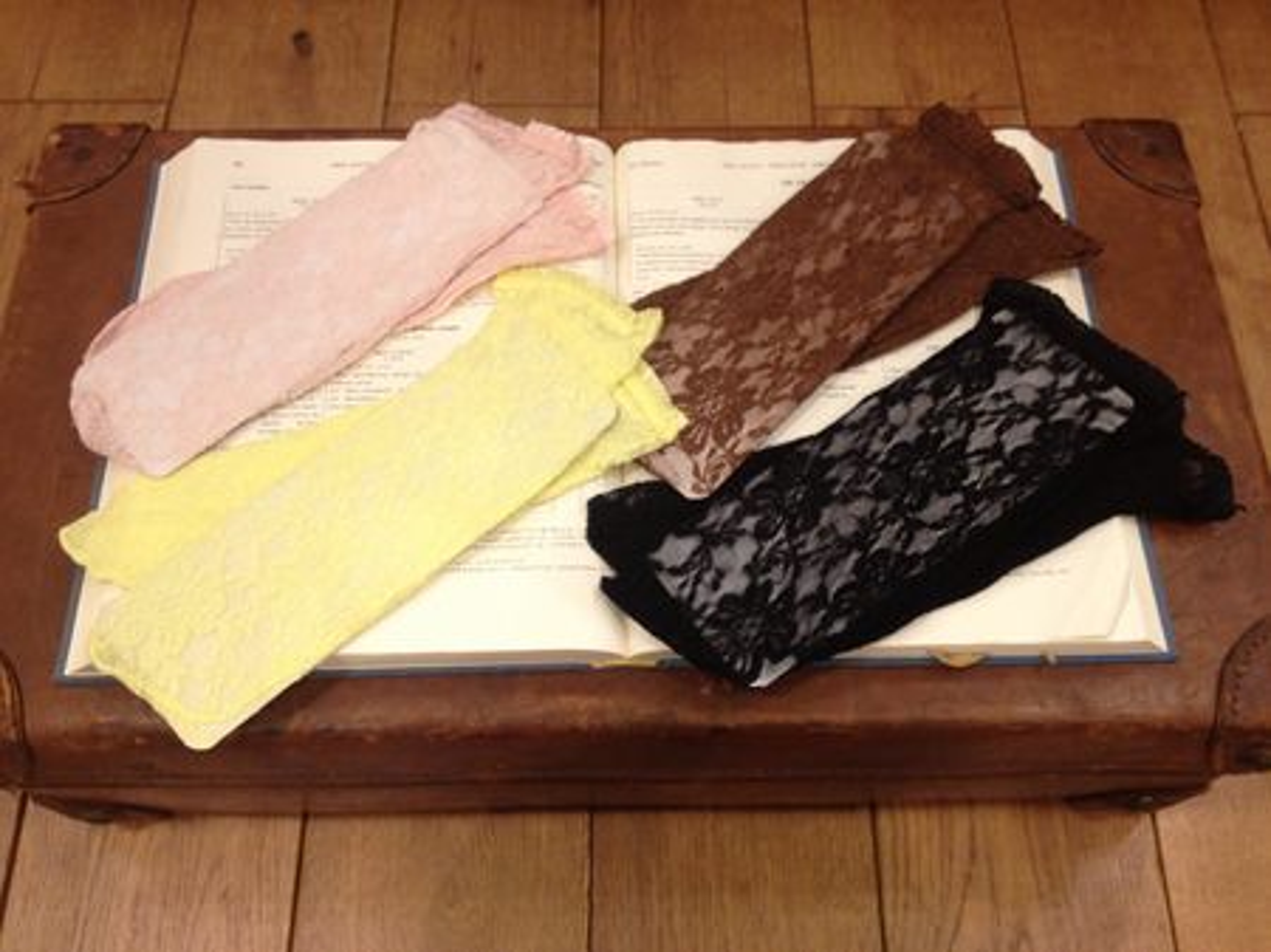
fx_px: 1284
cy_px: 476
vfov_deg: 40.7
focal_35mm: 35
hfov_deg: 52.7
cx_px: 636
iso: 125
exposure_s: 1/20
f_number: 2.4
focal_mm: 4.28
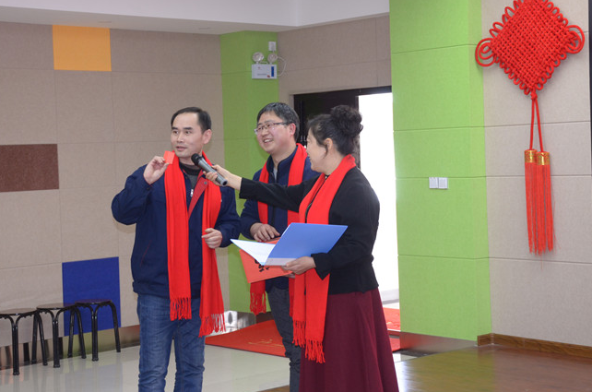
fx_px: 1165
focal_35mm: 71
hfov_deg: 28.5
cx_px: 266
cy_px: 174
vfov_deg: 19.1
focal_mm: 38
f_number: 5.6
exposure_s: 1/80
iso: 800
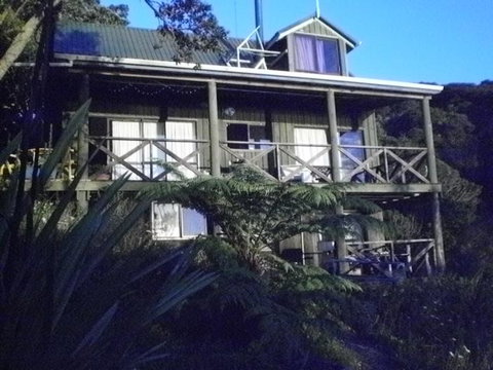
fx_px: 513
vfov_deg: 39.7
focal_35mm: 36
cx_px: 246
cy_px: 185
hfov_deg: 51.4
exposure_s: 1/2000
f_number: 4.6
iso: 1600
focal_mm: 6.3
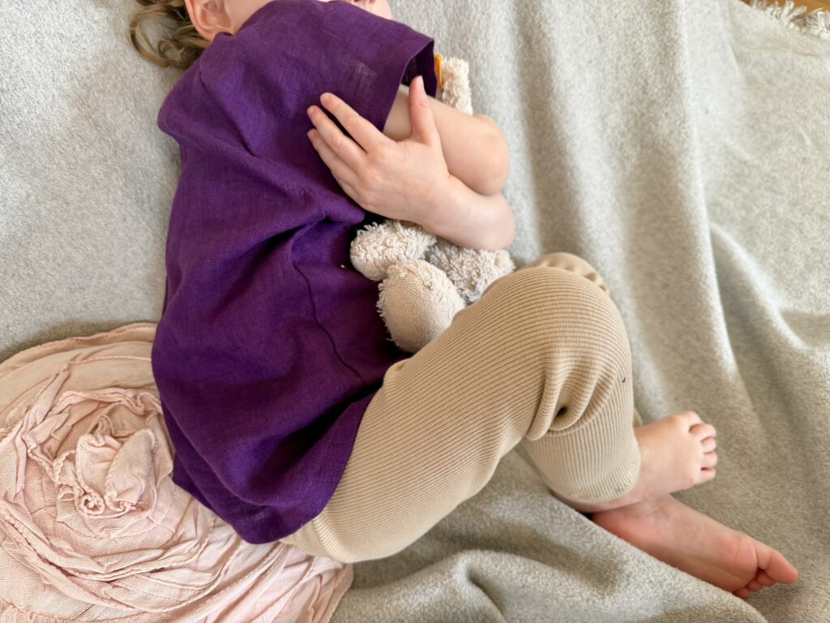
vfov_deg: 56.8
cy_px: 312
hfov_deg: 71.6
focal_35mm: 24
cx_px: 415
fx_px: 575
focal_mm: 6.76
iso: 160
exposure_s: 1/121
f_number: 1.78
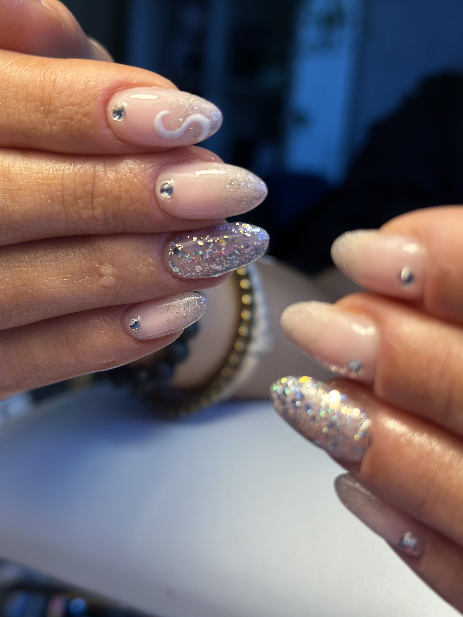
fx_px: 856
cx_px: 232
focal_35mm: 48
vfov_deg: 39.7
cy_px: 308
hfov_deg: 30.3
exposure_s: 1/439
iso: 80
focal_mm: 6.86
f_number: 1.78
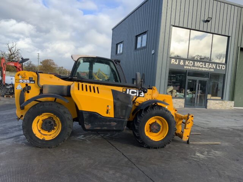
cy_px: 91
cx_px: 122
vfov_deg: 48.2
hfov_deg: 61.7
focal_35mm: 29
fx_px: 204
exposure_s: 1/962
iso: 16
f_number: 1.8
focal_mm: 3
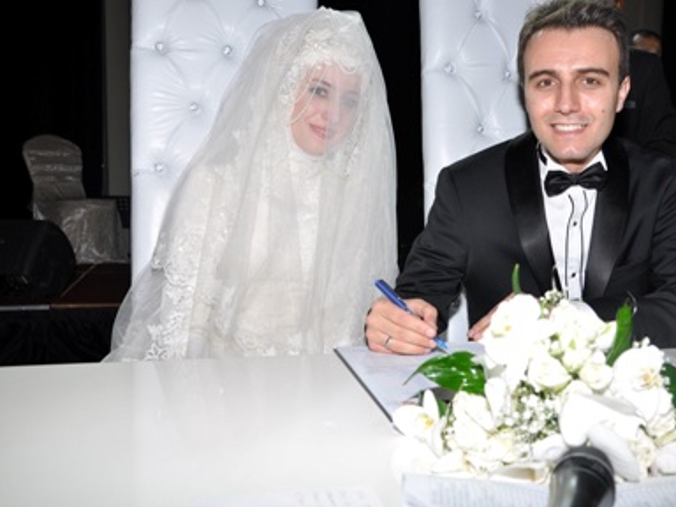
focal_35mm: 37
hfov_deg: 50.0
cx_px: 382
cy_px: 250
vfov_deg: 38.7
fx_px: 723
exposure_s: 1/60
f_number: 5
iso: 400
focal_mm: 22
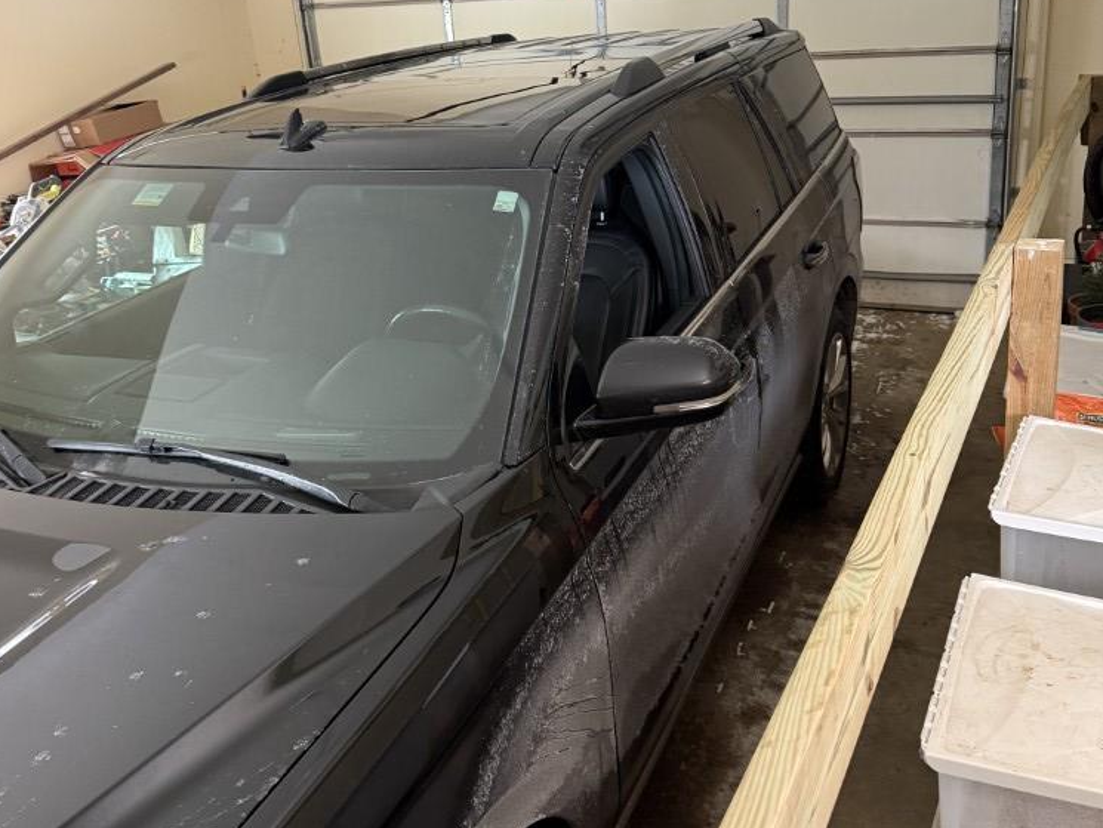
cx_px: 537
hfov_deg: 55.3
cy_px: 287
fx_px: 1052
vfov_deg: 42.5
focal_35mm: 33
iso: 320
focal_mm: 6.76
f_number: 1.78
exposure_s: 1/60
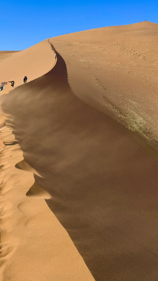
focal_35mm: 38
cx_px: 33
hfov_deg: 30.5
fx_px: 283
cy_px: 168
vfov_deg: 52.4
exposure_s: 1/3759
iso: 80
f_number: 1.78
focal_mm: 6.76
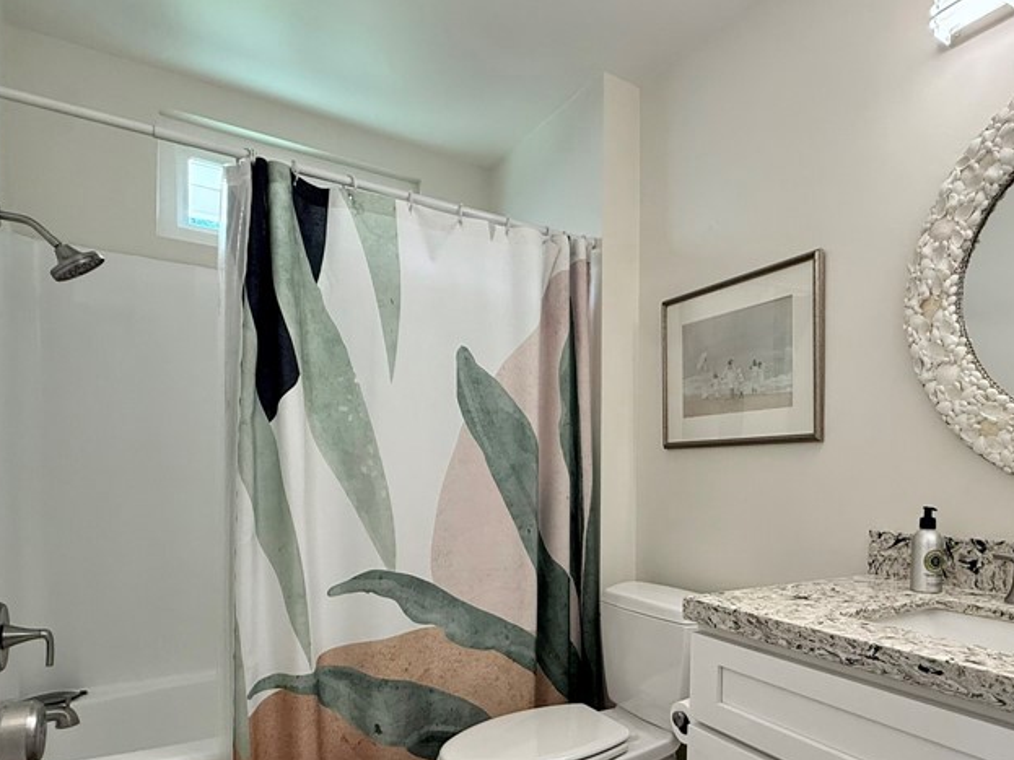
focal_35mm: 23
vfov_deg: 57.9
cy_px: 491
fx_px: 674
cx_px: 669
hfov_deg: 71.9
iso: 200
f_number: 2.2
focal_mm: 2.22
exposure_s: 1/60
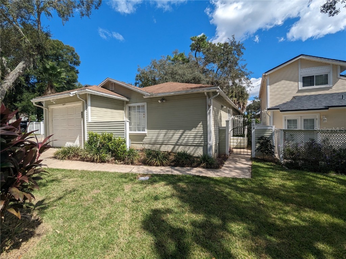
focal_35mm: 16
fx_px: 160
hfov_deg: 94.5
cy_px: 130
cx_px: 173
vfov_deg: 78.1
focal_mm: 2.35
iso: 42
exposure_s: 1/1976
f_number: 2.2
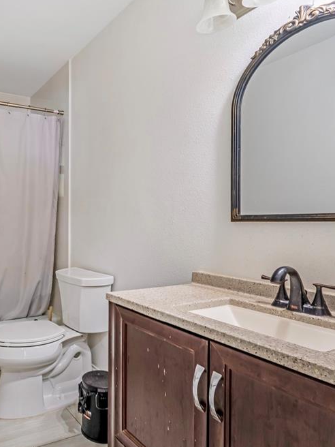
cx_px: 48
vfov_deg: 69.9
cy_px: 226
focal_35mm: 25
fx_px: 319
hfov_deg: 50.5
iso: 250
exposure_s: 1/60
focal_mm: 11
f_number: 9
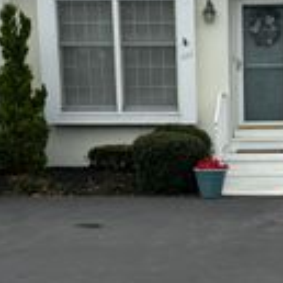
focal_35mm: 82
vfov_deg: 20.9
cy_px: 216
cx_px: 261
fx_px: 758
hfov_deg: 20.7
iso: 80
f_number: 1.78
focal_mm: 6.76
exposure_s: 1/1767
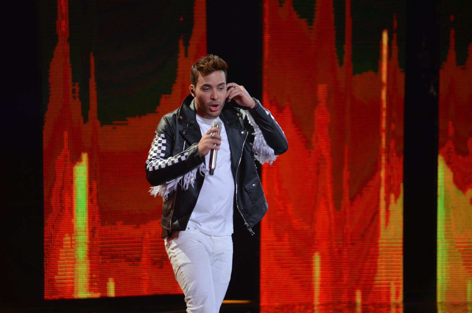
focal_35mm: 300
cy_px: 156
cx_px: 236
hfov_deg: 6.9
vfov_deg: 4.6
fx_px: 3925
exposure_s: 1/125
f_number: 5.6
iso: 800
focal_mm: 200
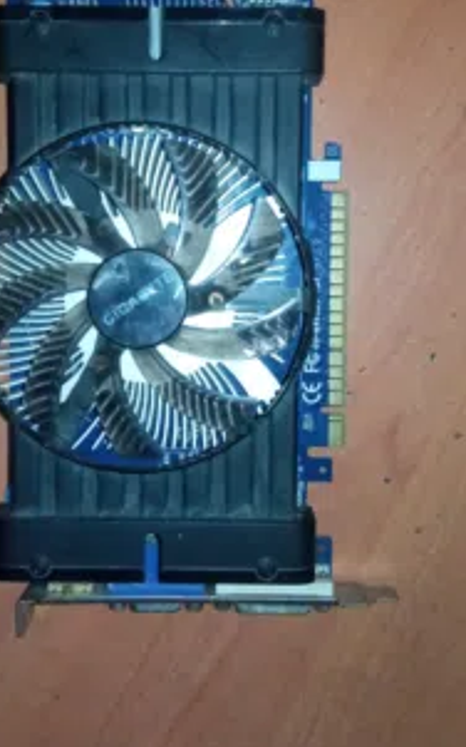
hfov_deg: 33.5
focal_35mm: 38
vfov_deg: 51.2
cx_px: 193
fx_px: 773
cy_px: 295
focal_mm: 3.79
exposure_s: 1/25
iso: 843
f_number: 2.2
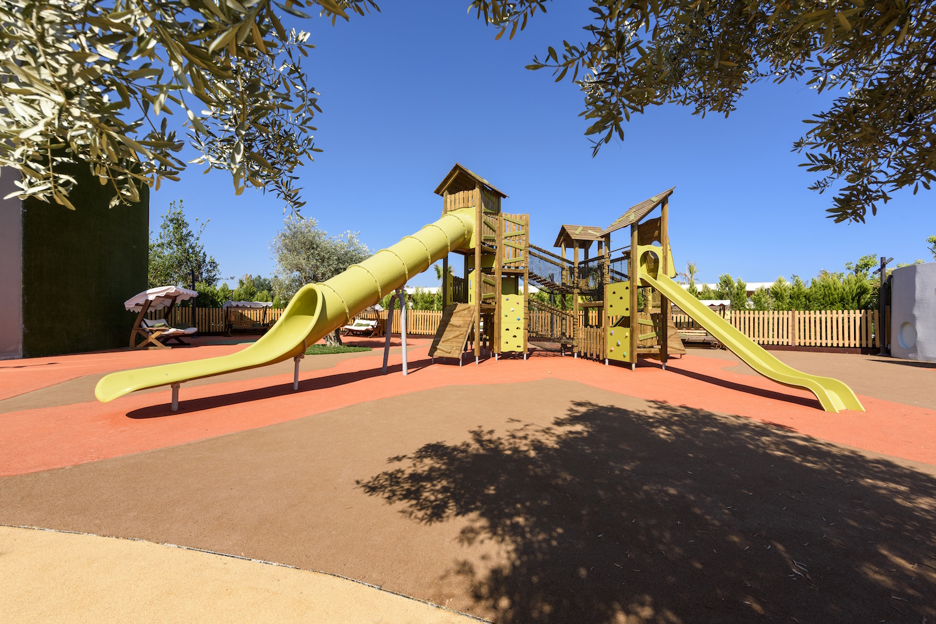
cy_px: 312
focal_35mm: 14
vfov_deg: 81.2
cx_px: 468
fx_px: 364
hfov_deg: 104.3
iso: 100
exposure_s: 1/160
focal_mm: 14
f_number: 11
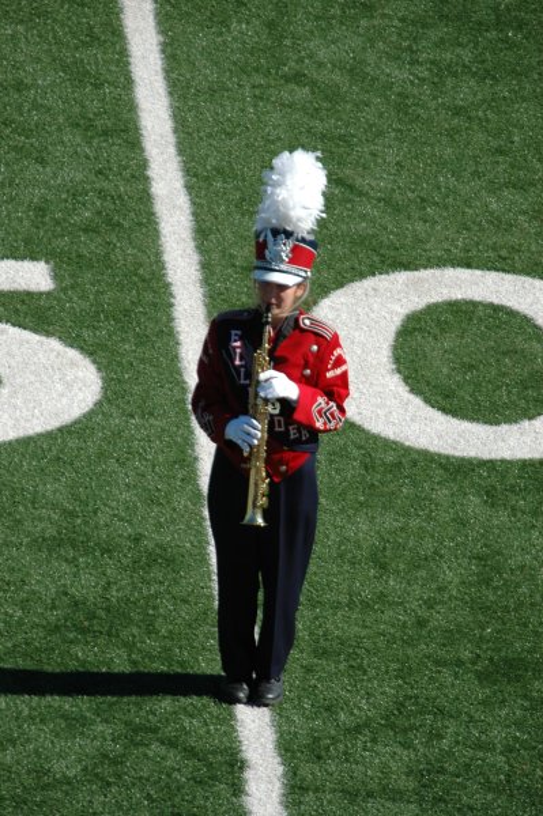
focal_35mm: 600
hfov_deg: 2.3
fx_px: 13597
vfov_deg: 3.4
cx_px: 272
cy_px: 408
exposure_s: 1/800
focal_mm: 400
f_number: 5.6
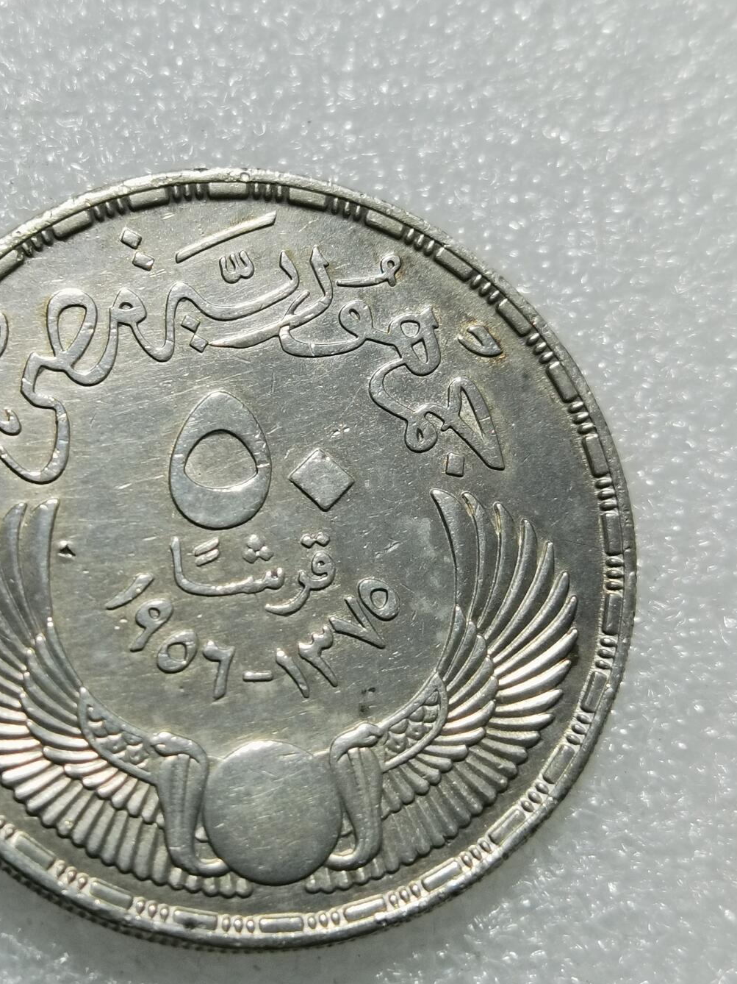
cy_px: 507
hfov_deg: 19.8
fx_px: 2101
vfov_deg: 26.3
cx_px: 267
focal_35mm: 74
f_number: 1.9
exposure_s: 1/100
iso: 64
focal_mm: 6.67
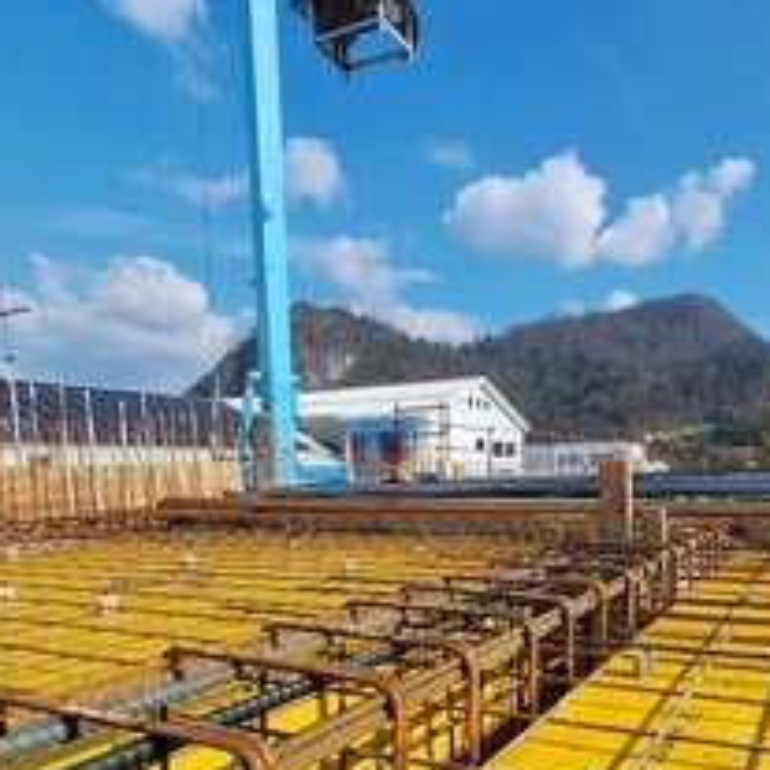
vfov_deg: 60.3
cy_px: 554
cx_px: 588
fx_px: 629
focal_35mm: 25
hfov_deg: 59.2
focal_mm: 1.74
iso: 40
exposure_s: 1/1597
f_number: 2.2
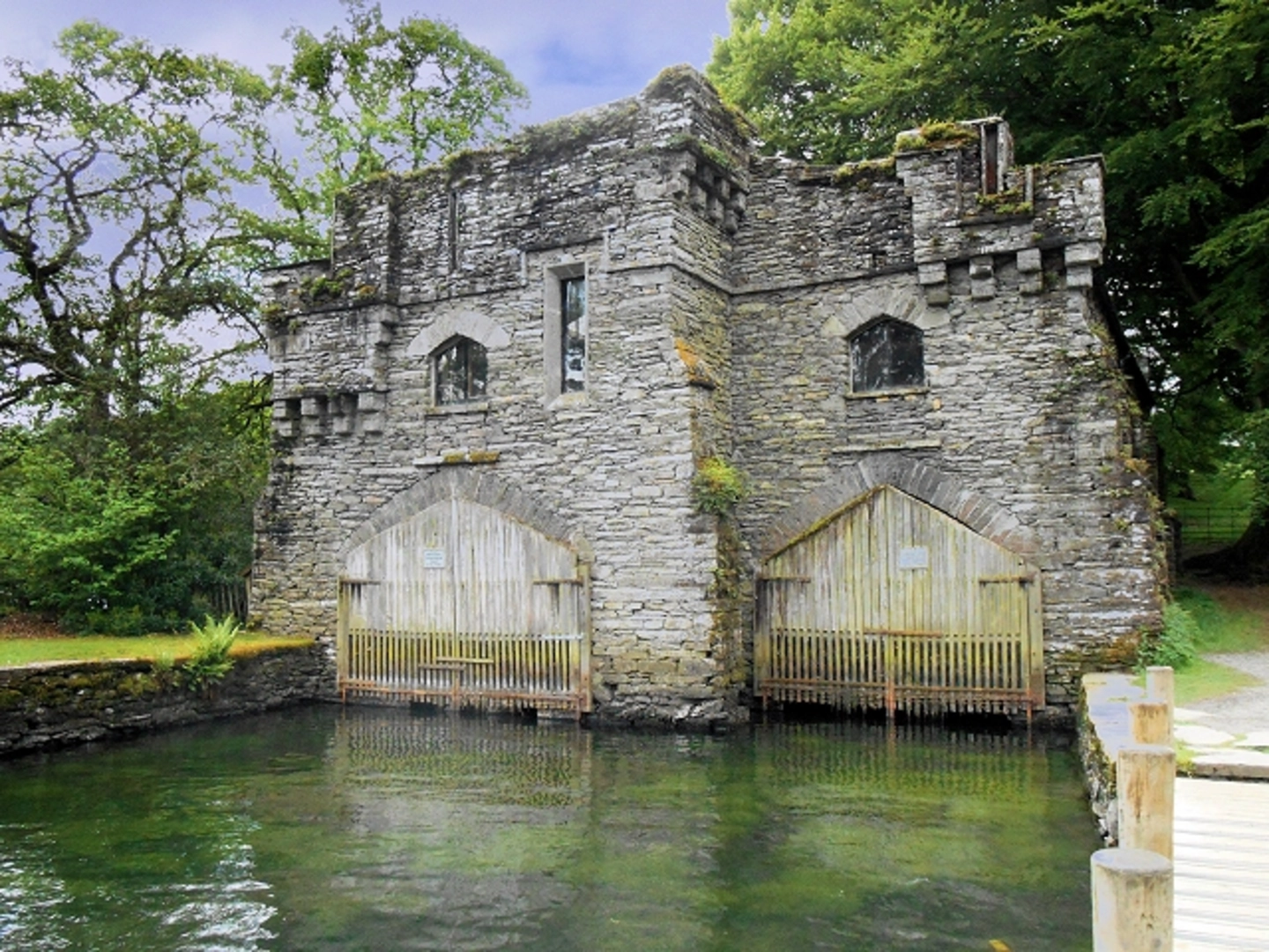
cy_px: 476
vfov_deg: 53.1
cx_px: 634
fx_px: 953
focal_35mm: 26
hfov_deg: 67.3
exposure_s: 1/800
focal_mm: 4.7
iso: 400
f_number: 3.4
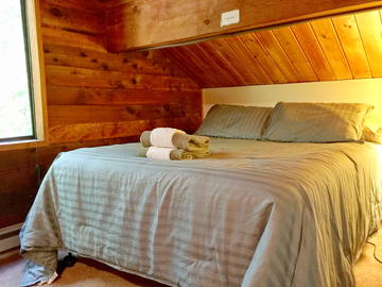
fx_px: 320
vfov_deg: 48.2
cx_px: 191
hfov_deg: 61.7
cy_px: 144
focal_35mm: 29
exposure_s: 1/4
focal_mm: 4.15
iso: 80
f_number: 2.2
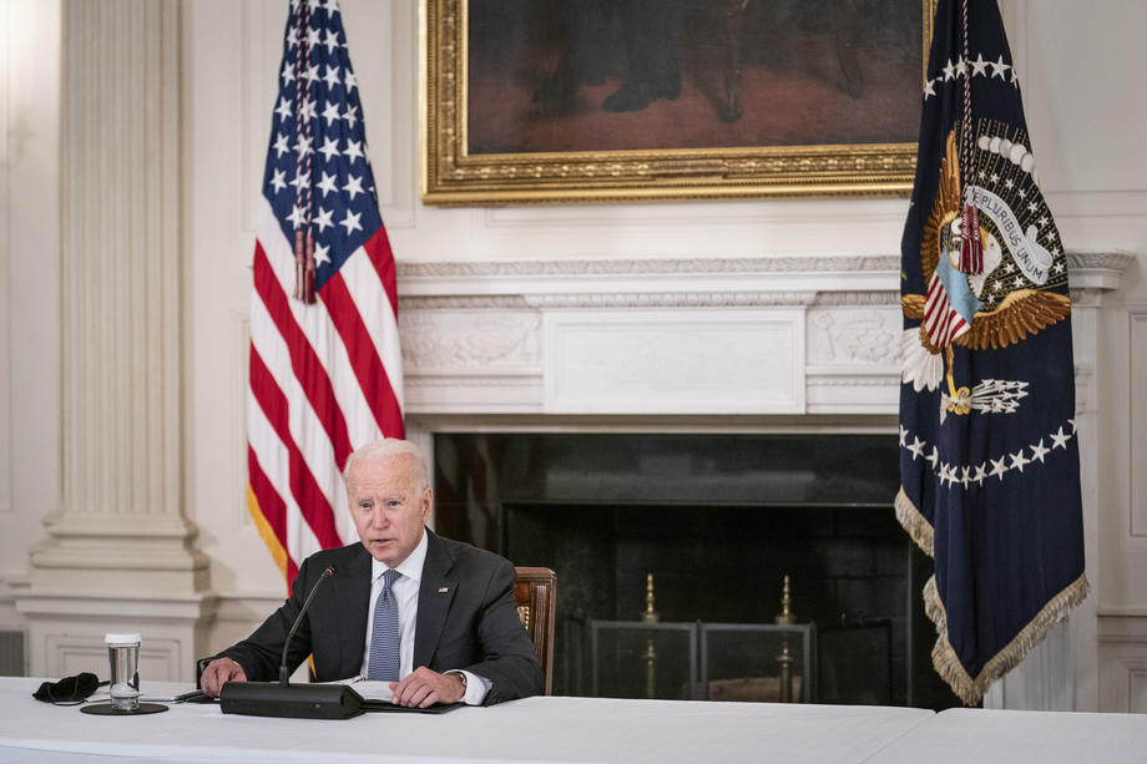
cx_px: 574
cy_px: 382
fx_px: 2835
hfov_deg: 22.9
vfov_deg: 15.4
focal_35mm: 89
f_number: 2.8
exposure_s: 1/320
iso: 2000
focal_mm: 89
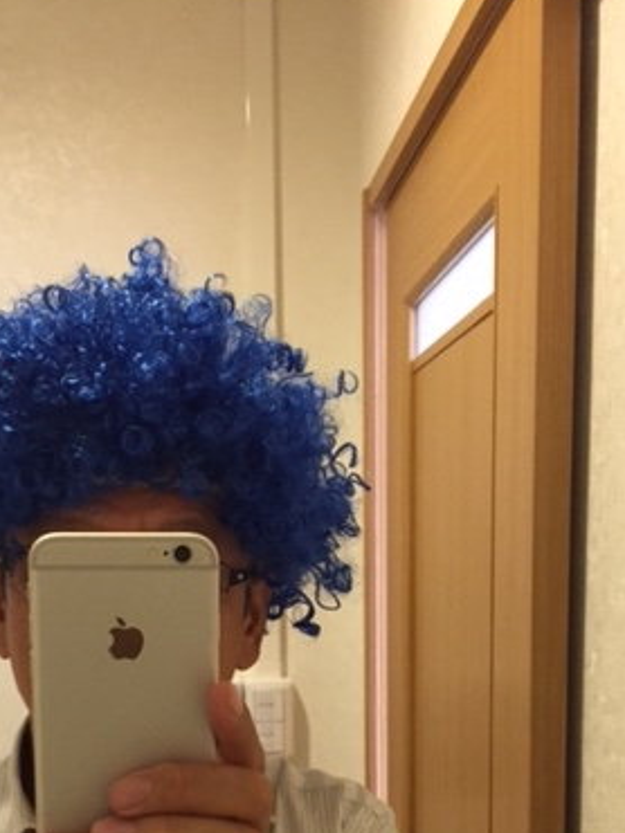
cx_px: 270
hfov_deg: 29.1
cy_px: 703
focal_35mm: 50
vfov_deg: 36.5
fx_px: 1204
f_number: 2.2
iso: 200
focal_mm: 4.15
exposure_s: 1/30
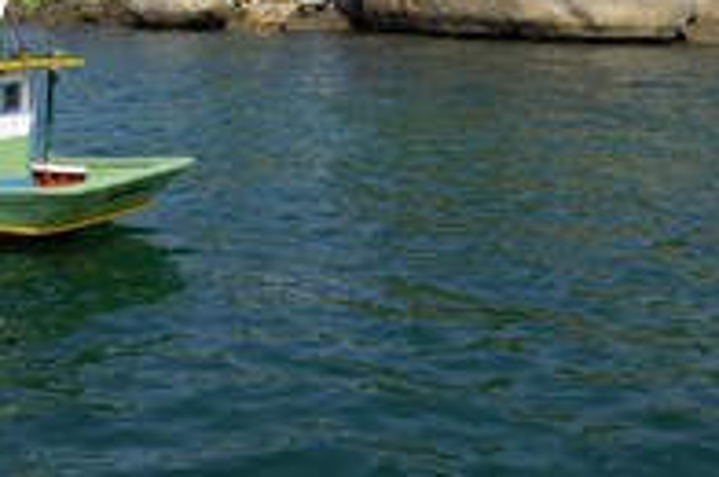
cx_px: 240
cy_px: -33
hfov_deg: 28.3
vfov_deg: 18.5
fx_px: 1416
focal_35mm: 71
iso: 100
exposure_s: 1/200
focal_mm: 22
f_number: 8
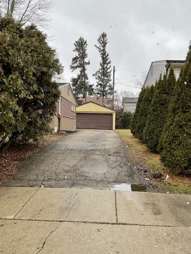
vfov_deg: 61.7
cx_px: 96
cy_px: 127
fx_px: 213
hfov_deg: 48.2
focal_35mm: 29
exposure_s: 1/226
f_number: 1.8
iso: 16
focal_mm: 3
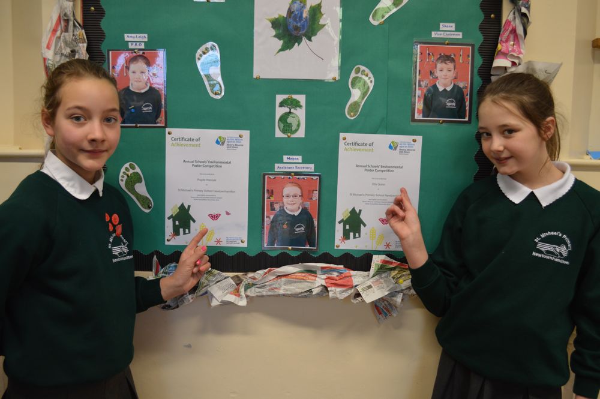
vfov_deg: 36.8
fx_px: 599
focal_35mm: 36
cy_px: 200
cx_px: 300
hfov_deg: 53.2
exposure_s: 1/60
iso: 500
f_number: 4
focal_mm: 24
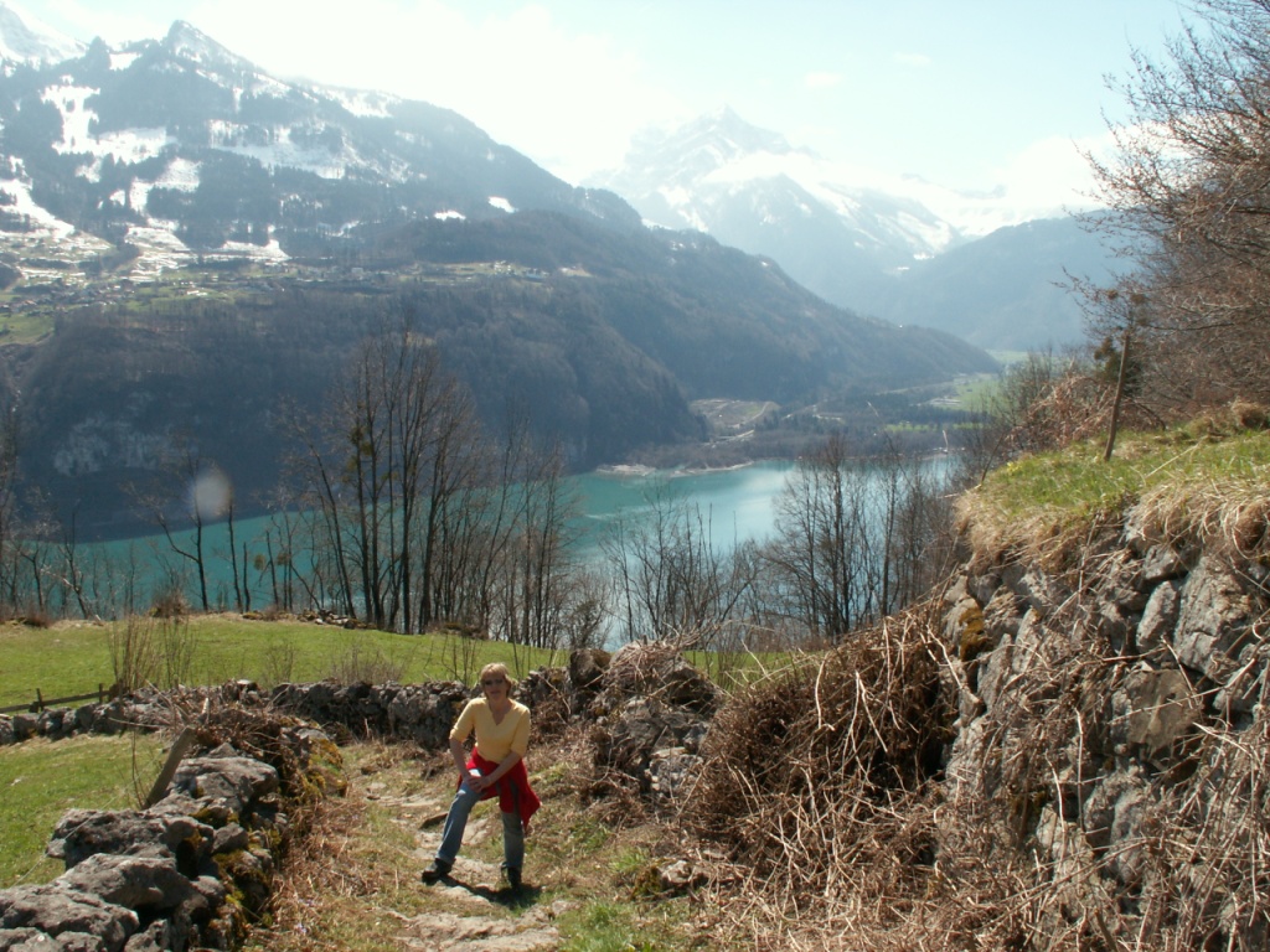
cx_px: 635
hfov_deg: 52.6
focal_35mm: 35
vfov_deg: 40.7
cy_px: 476
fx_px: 1284
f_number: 8
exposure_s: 1/125
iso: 50
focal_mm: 5.86
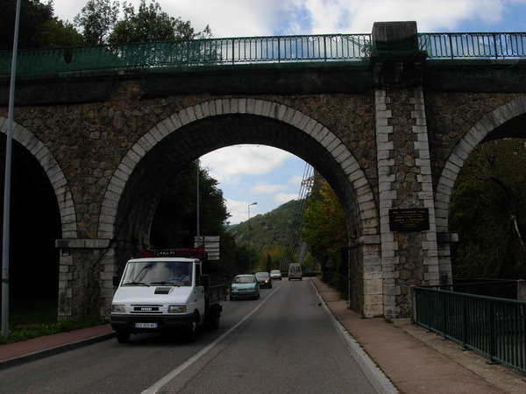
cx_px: 263
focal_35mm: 38
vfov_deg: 37.7
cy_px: 197
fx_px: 577
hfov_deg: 49.0
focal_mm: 6.3
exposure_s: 1/497
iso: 79
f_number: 4.9
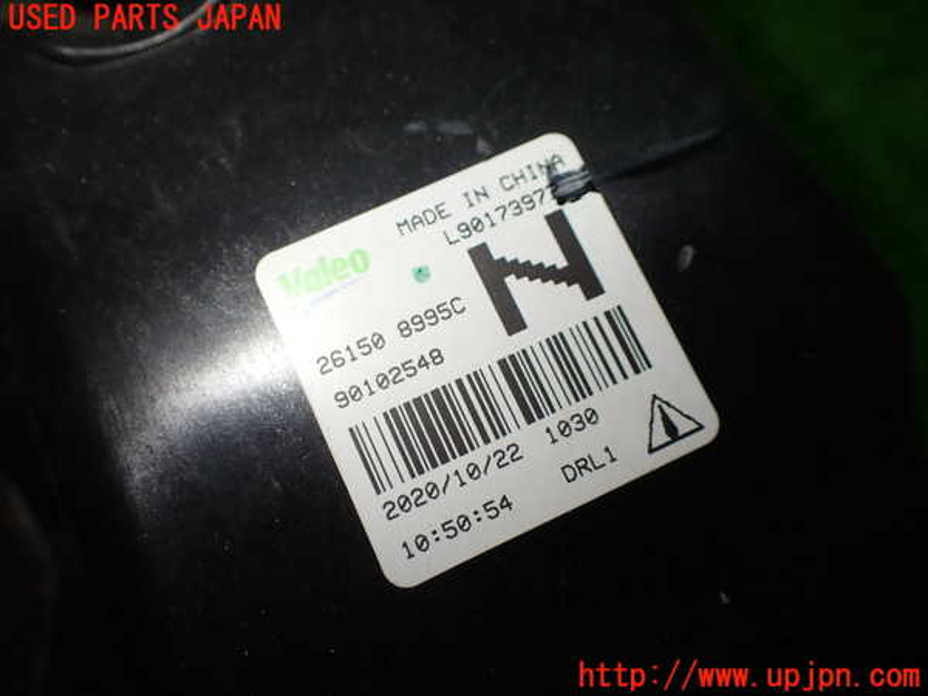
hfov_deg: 60.0
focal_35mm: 30
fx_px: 804
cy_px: 348
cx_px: 464
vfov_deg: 46.8
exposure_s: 1/125
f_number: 2.3
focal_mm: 5.4
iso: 125
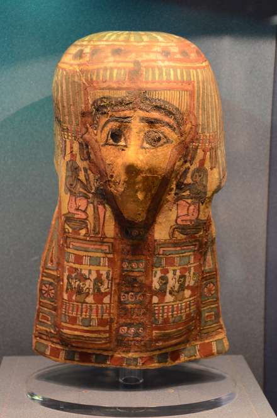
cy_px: 209
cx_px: 138
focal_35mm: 75
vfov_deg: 27.0
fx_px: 869
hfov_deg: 18.1
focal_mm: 50
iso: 2000
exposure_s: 1/13
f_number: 4.8
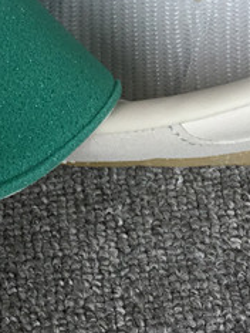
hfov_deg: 12.4
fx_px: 1144
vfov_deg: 16.0
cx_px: 67
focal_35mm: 119
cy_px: -49
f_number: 2.4
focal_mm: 3.3
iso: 25
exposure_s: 1/285
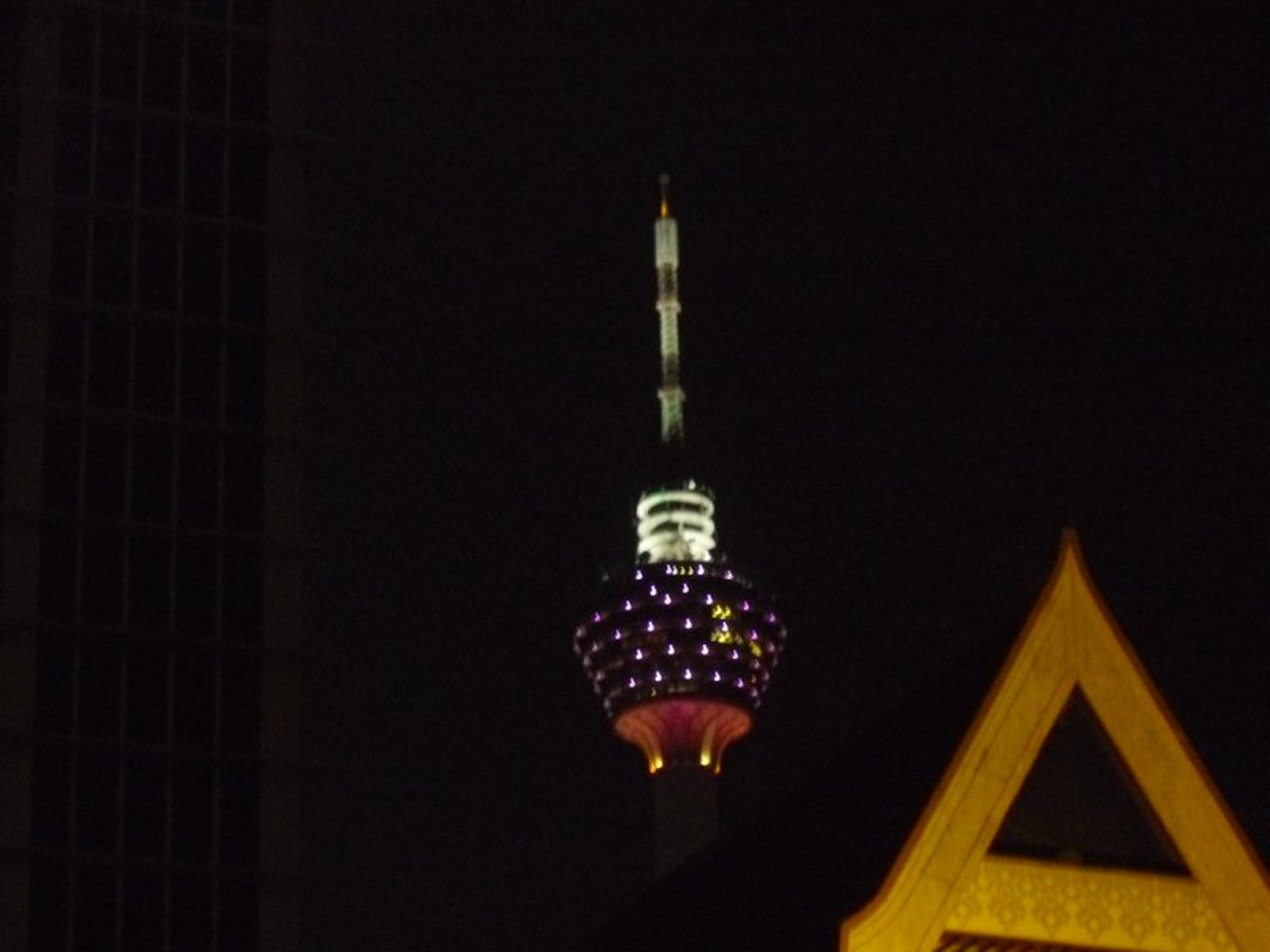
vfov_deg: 13.1
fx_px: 4146
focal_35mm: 113
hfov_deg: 17.4
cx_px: 635
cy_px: 476
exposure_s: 1/8
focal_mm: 18.6
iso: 800
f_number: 5.2
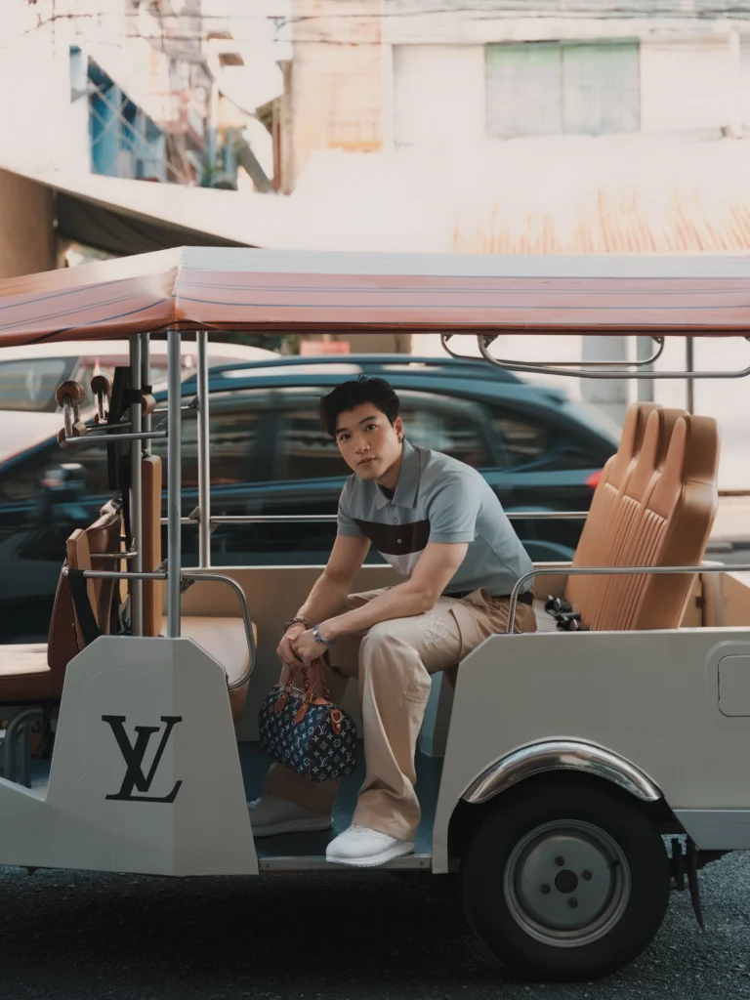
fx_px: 1849
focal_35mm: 64
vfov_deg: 30.3
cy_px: 500
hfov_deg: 22.9
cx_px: 375
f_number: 4
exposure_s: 1/125
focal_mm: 81.2
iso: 500
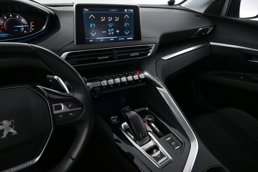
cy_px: 86
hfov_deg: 73.7
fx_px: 172
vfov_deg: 53.1
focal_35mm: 24
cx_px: 129
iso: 2500
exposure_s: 1/60
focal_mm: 16
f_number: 4
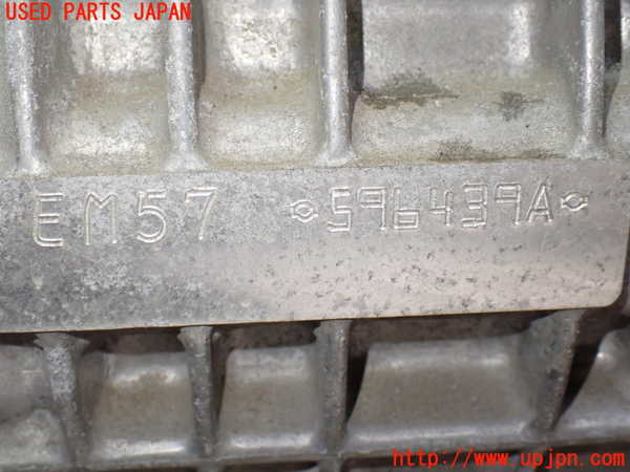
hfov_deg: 42.9
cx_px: 315
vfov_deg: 32.9
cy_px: 236
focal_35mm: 44
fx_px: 801
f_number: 2.9
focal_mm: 7.84
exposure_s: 1/125
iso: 800
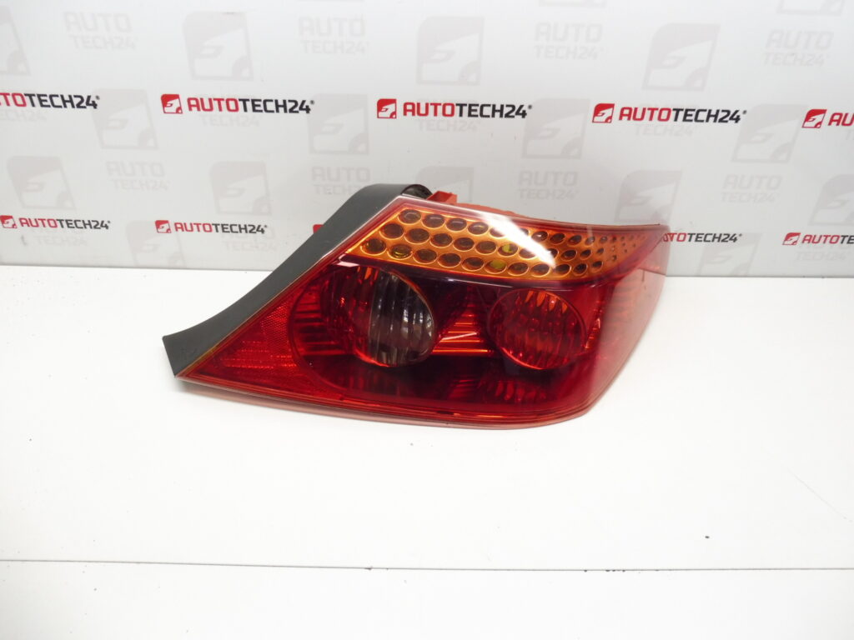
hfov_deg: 71.6
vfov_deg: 56.8
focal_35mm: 24
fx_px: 592
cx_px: 427
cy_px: 320
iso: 200
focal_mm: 4.3
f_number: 3.5
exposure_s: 1/60
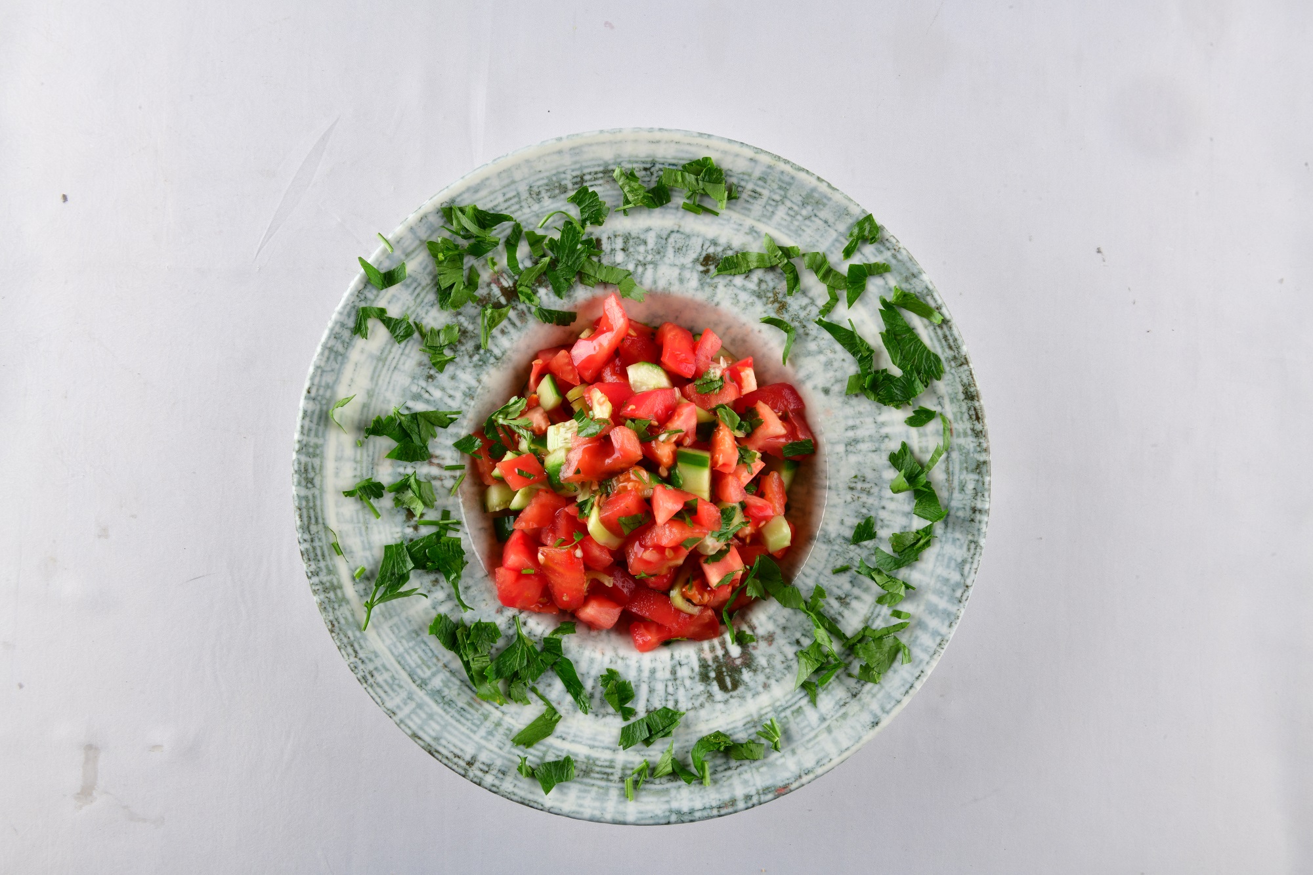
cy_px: 438
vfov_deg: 53.1
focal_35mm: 24
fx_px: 875
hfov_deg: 73.7
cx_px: 656
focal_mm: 24
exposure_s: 1/160
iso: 80
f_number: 22
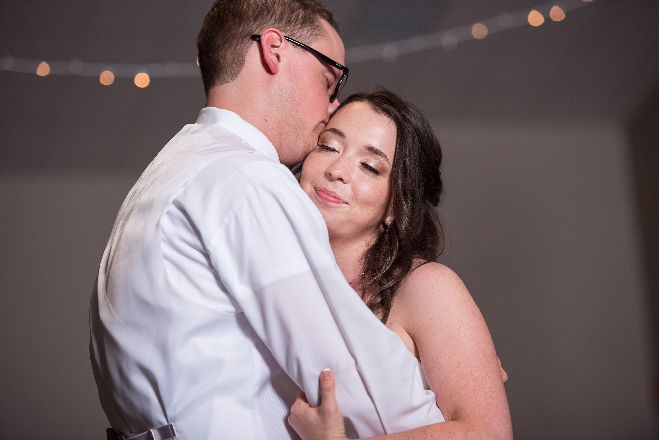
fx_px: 2380
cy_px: 220
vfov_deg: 10.6
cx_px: 330
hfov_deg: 15.8
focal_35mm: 130
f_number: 3.2
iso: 100
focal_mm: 130
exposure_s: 1/200
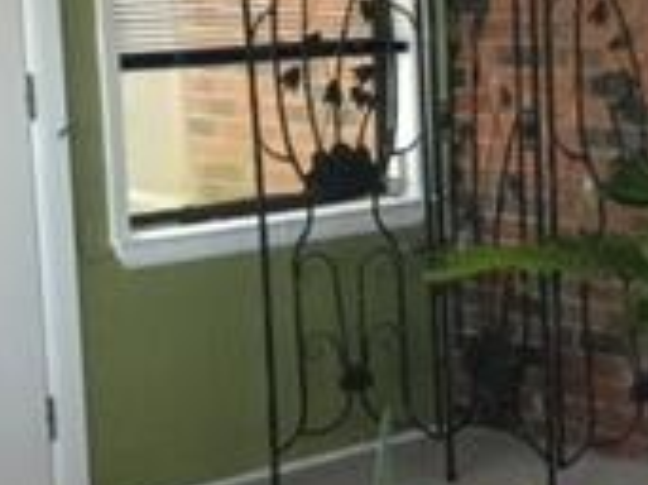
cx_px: 659
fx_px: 2170
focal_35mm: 116
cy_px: 296
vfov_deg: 12.7
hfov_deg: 16.6
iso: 160
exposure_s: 1/30
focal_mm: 3.3
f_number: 2.4
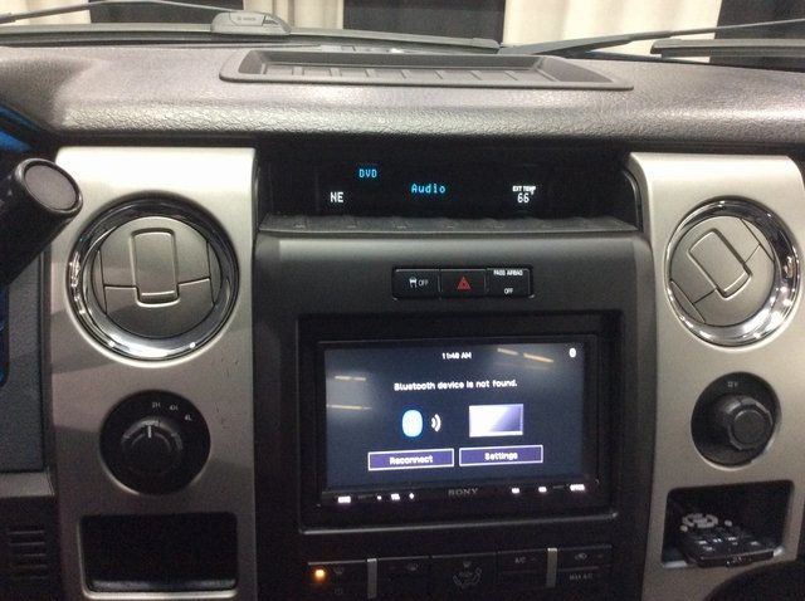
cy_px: 300
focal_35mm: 32
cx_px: 402
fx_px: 743
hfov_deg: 56.9
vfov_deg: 44.1
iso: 200
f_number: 2.4
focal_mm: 3.3
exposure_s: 1/24
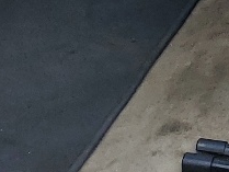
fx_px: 1317
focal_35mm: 199
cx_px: 496
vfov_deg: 6.5
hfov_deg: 9.2
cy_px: -431
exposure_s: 1/526
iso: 50
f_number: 1.5
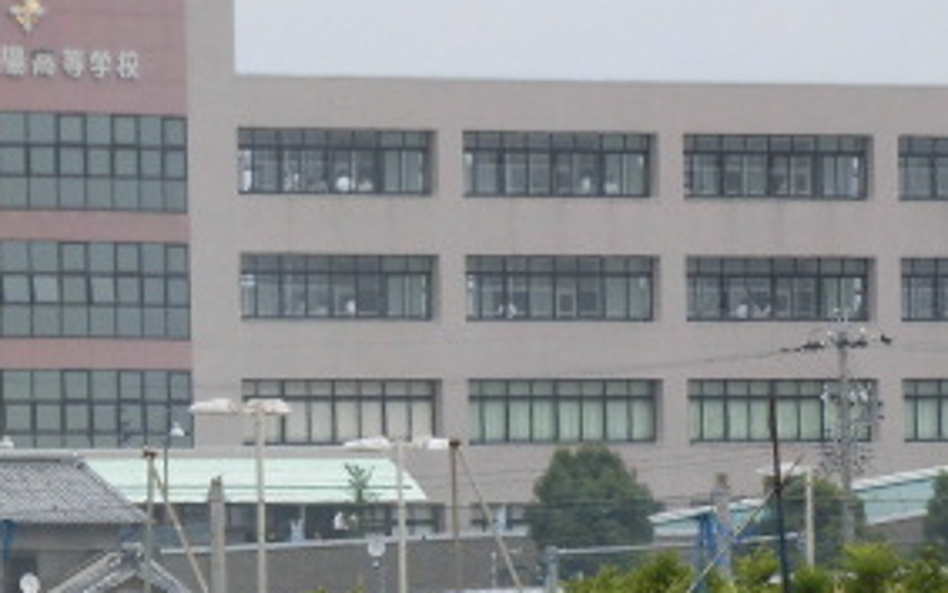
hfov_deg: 5.5
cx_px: -37
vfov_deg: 3.4
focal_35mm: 383
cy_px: 452
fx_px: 9897
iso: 100
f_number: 5.4
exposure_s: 1/640
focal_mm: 28.58
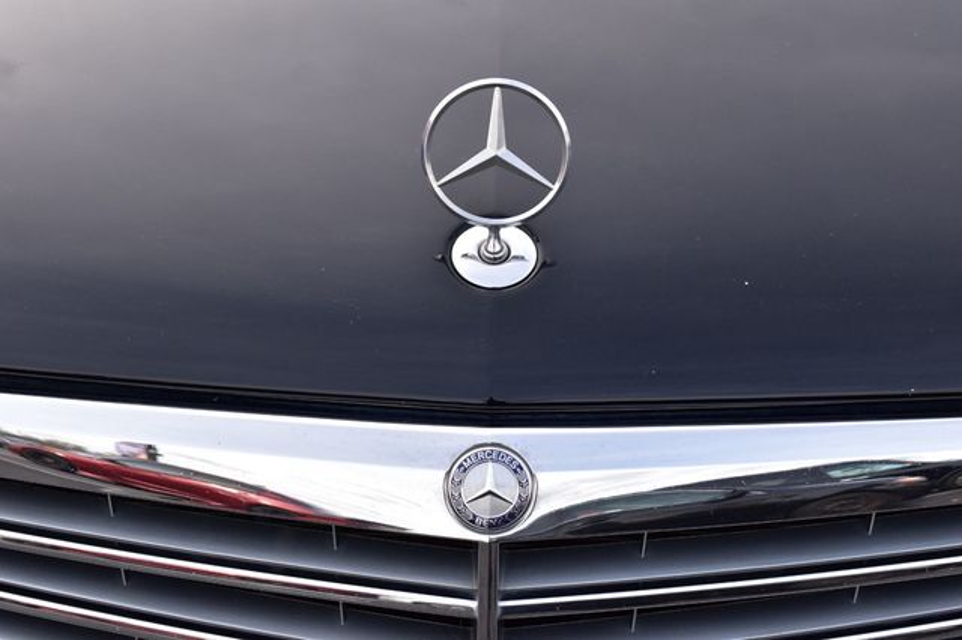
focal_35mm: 82
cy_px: 320
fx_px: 2203
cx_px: 481
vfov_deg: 16.5
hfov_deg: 24.6
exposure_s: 1/160
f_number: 9
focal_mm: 55
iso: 400
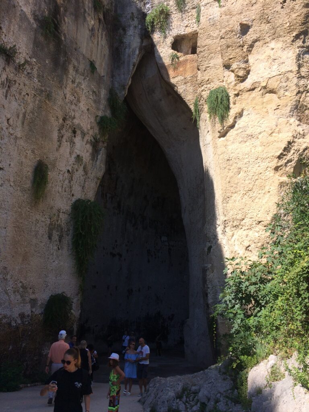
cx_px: 154
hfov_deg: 48.2
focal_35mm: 29
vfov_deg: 61.7
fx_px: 345
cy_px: 206
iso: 32
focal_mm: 4.15
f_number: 2.2
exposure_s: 1/1244
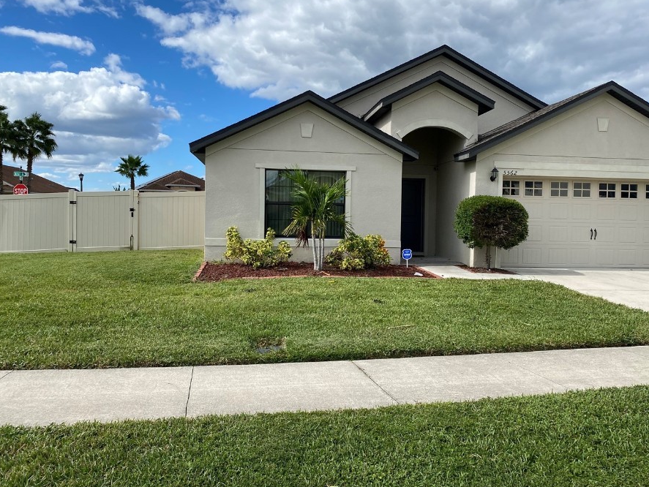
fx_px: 563
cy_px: 227
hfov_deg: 59.9
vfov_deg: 46.8
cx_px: 346
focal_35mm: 30
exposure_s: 1/3401
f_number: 1.8
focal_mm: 4.25
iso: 32
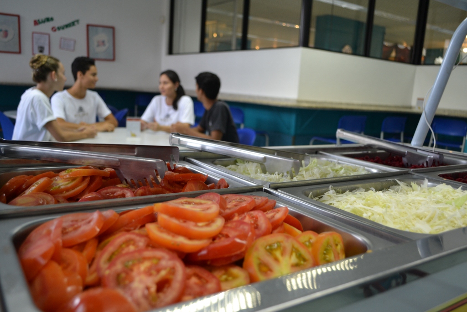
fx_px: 389
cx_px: 234
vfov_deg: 43.6
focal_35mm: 30
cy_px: 156
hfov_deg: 61.9
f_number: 3.8
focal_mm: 20
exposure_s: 1/40
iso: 400
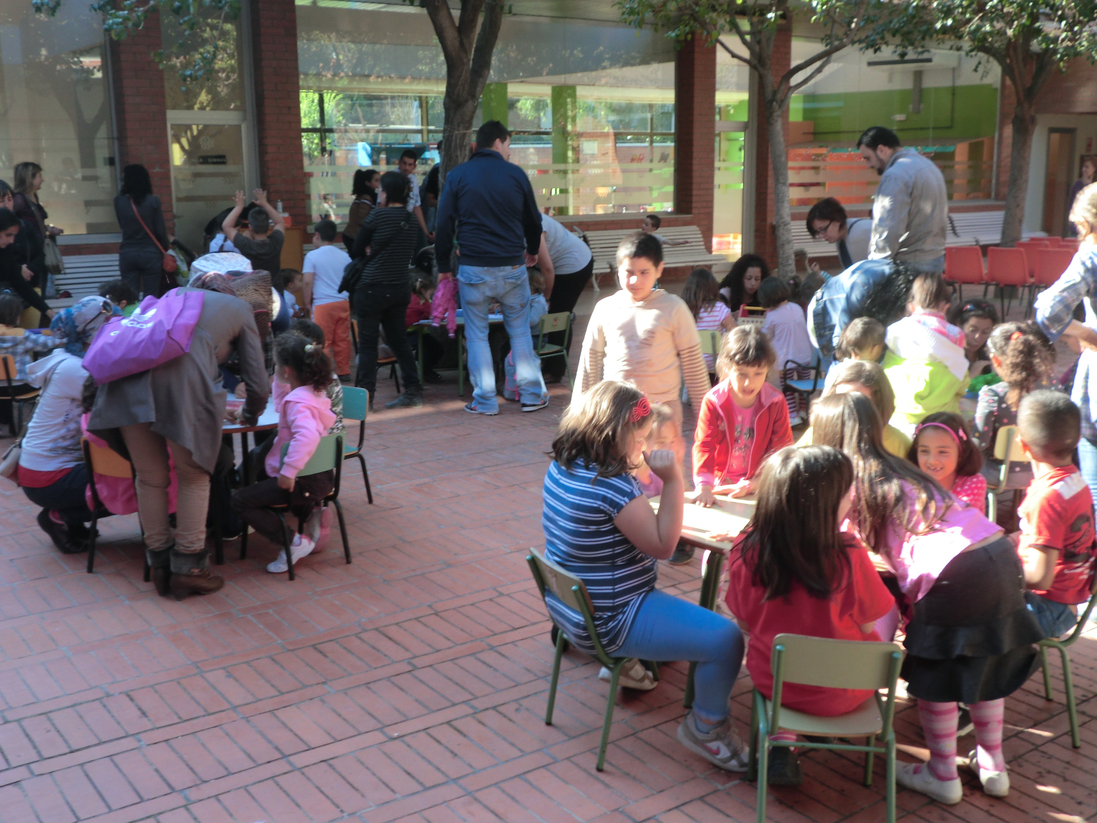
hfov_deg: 49.0
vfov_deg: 37.7
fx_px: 1204
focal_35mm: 38
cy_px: 412
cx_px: 548
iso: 64
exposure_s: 1/60
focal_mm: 6.9
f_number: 3.9
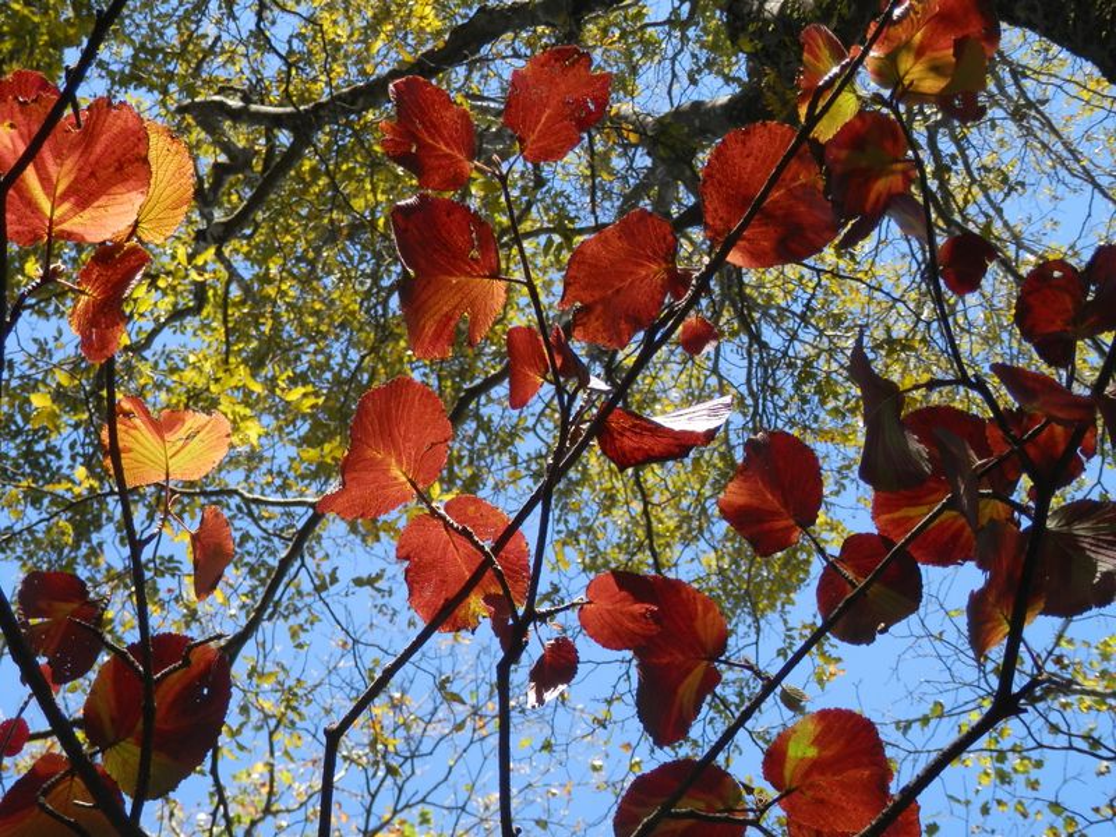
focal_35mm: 80
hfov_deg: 24.4
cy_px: 418
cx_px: 558
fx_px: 2579
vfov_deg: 18.4
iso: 80
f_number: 4.6
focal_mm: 14.4
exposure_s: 1/125
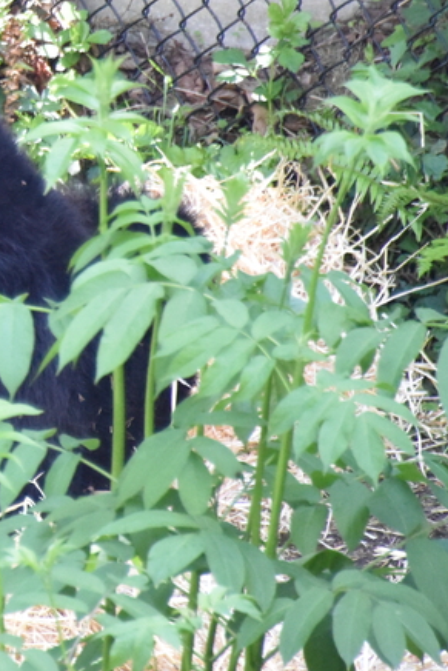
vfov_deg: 2.3
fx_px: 16412
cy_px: 69
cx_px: -419
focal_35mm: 880
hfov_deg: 1.6
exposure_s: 1/640
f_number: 5.6
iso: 6400
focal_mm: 300
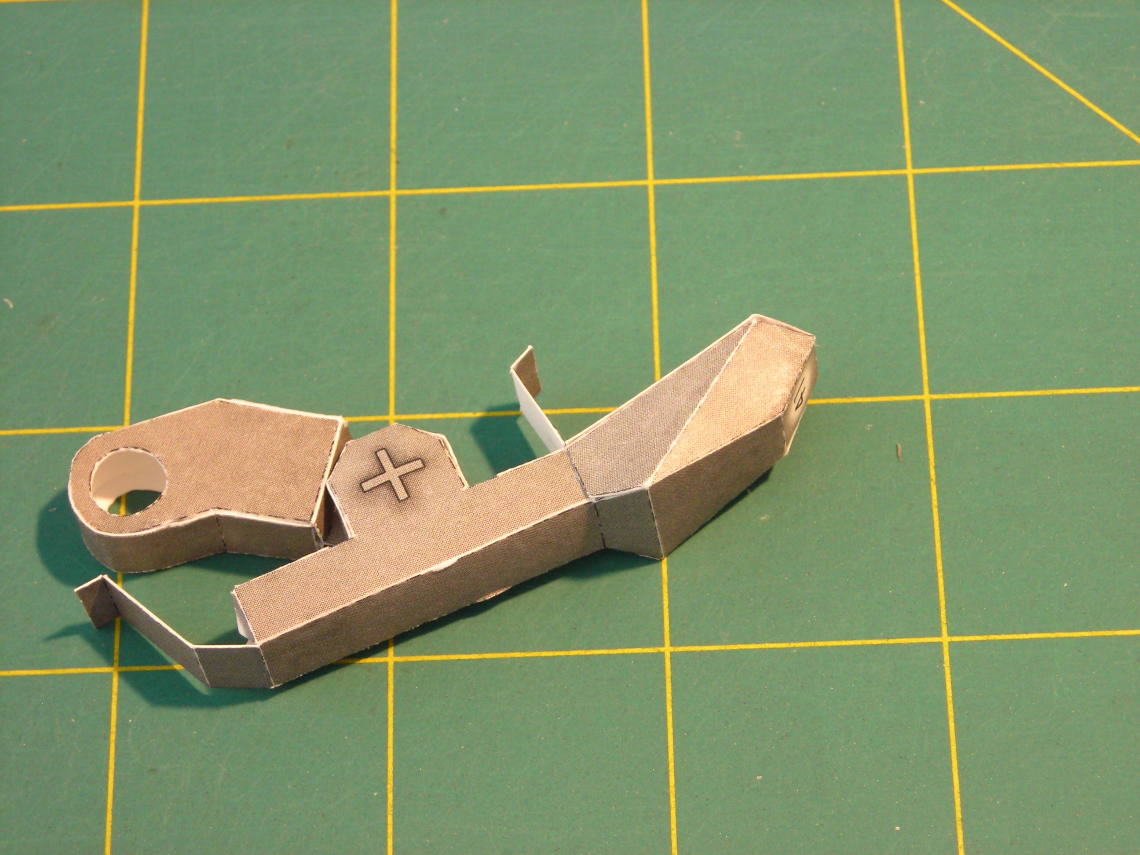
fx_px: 3820
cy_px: 428
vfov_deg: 12.8
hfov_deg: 17.0
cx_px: 570
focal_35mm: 116
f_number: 5.3
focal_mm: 19.2
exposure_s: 1/3.9
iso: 134
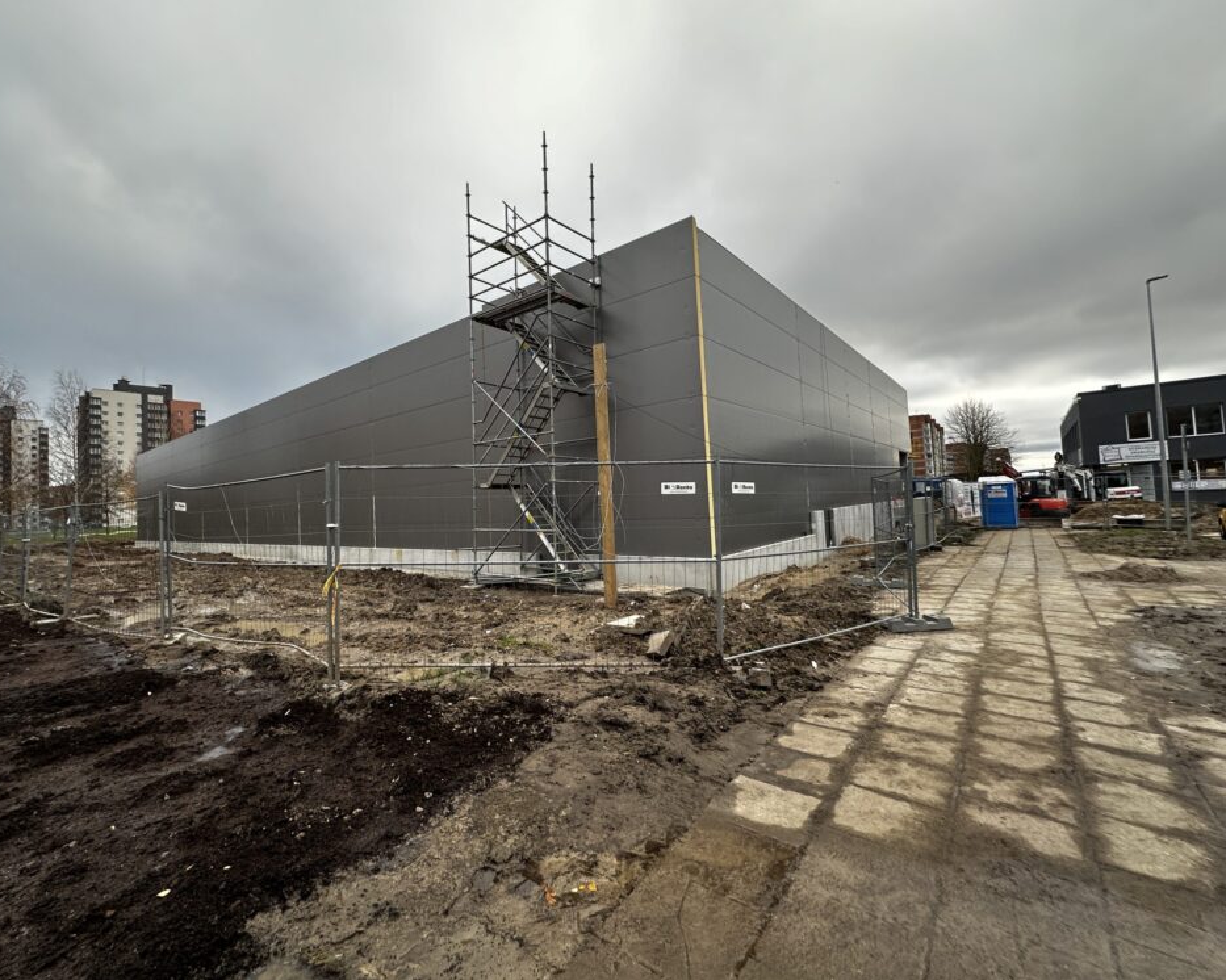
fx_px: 544
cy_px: 481
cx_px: 556
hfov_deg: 96.5
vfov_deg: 84.0
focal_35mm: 15
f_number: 2.2
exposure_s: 1/217
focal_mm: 2.22
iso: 40
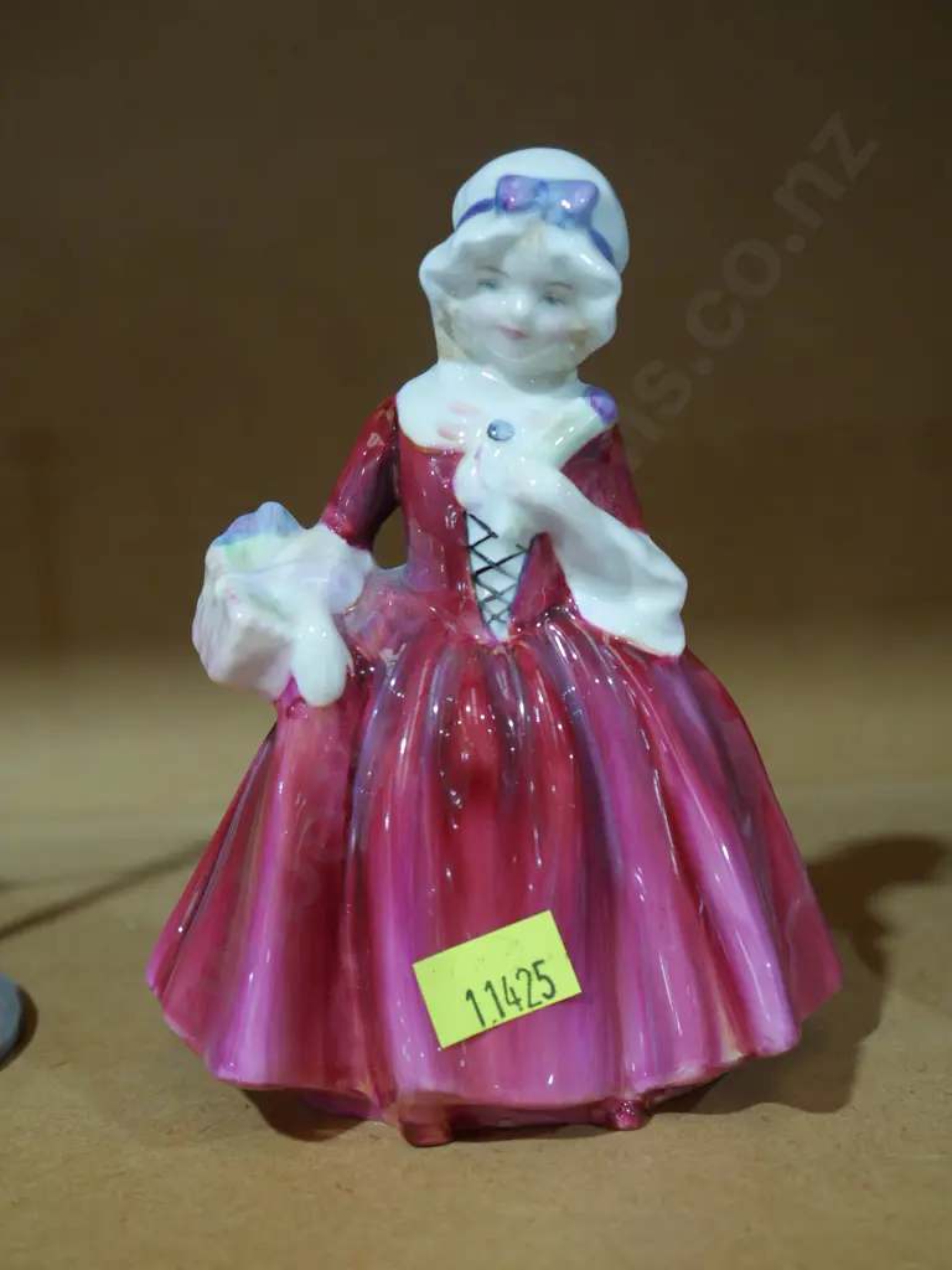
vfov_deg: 36.8
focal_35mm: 52
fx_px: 1907
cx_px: 476
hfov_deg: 28.0
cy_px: 635
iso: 1000
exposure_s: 1/60
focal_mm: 26
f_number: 5.3
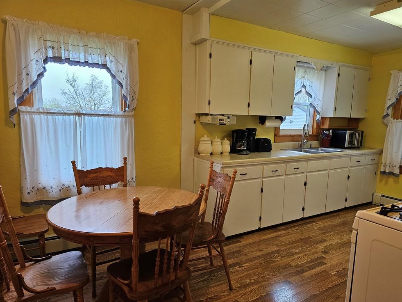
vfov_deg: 56.8
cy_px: 156
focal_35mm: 24
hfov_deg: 71.6
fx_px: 279
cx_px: 208
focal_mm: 6.3
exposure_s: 1/120
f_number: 1.7
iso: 200
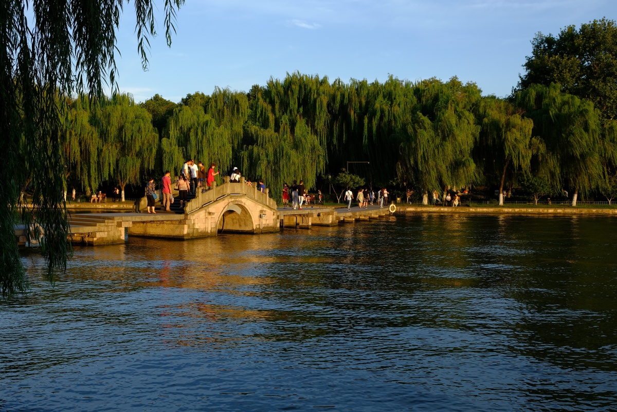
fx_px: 686
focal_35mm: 40
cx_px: 308
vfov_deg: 33.4
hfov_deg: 48.5
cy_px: 206
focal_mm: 26.5
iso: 100
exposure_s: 1/120
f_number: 6.4
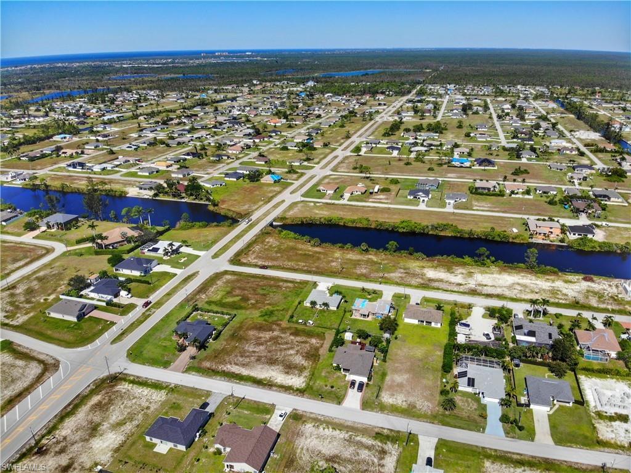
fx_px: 437
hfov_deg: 71.6
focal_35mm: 24
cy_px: 236
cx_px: 316
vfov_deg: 56.8
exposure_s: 1/245
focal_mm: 4.5
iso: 114
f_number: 2.8
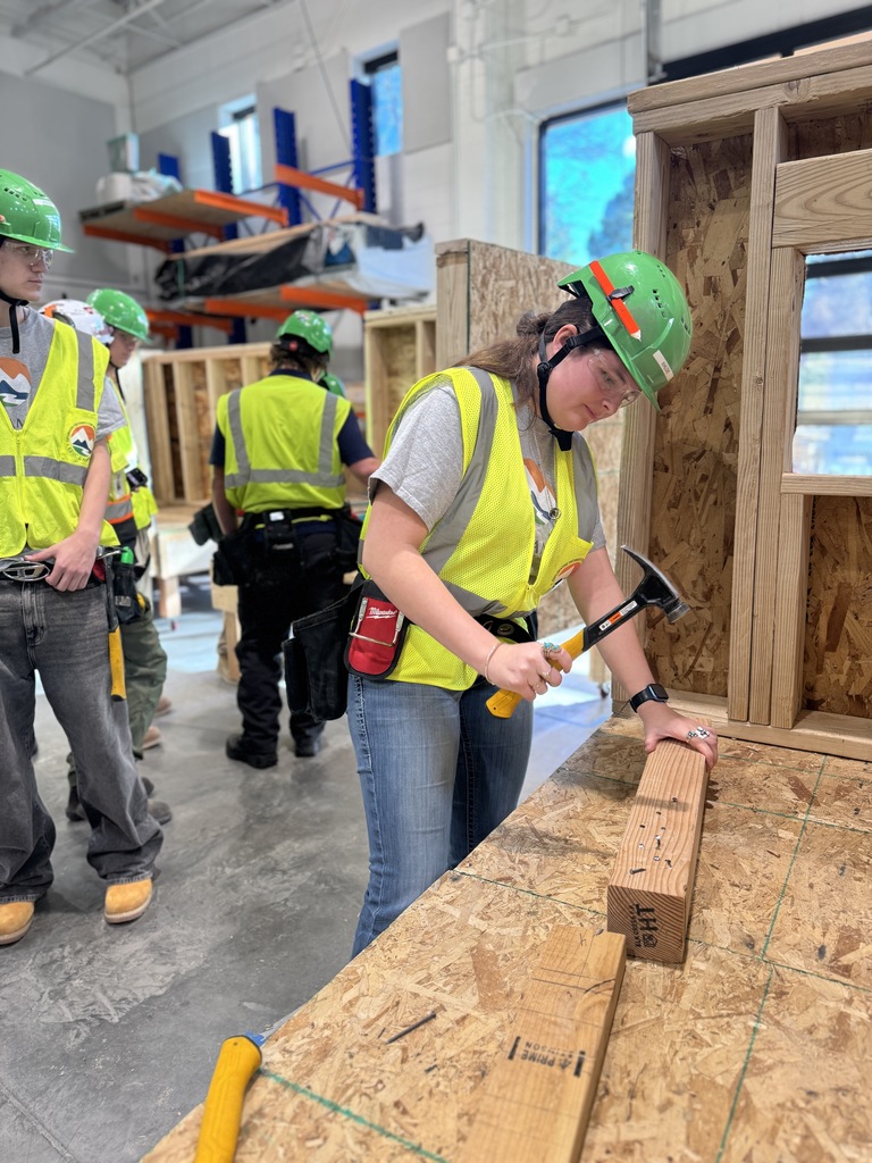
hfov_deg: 56.8
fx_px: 806
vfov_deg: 71.6
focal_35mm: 24
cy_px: 582
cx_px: 436
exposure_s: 1/121
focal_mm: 6.76
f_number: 1.78
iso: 100
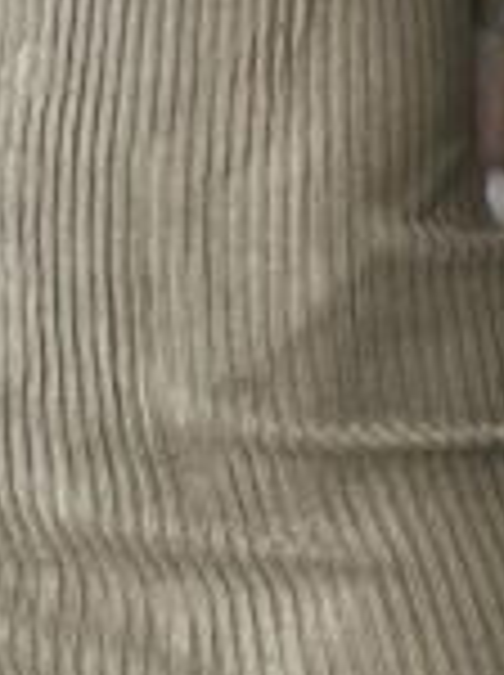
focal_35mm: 480
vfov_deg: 4.1
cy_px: -362
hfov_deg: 3.1
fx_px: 9345
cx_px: 184
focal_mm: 9
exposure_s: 1/120
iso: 200
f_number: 2.8
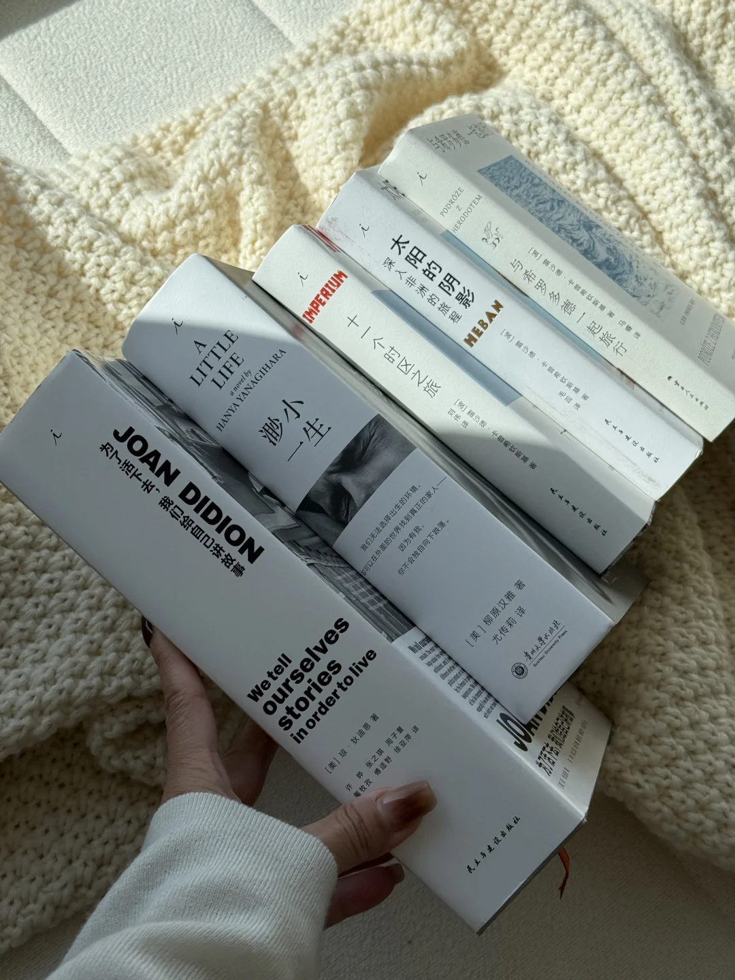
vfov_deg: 39.7
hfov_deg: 30.3
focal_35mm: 48
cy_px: 490
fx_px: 1359
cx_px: 368
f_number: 1.78
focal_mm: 6.76
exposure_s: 1/4878
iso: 64
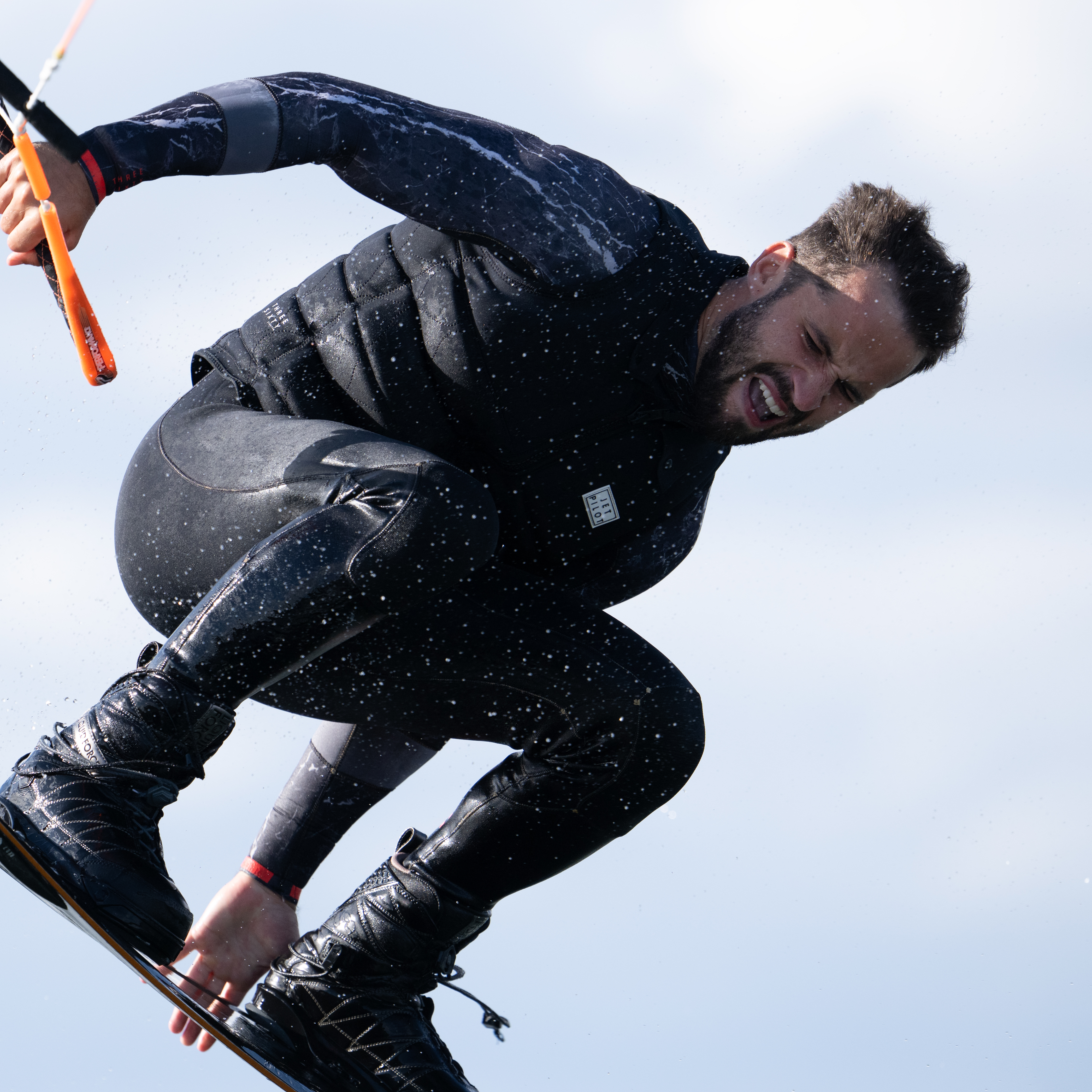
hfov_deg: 2.6
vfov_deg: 2.6
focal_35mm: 671
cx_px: 216
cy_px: 503
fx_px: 23948
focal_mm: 400
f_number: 4.5
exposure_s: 1/2500
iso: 400
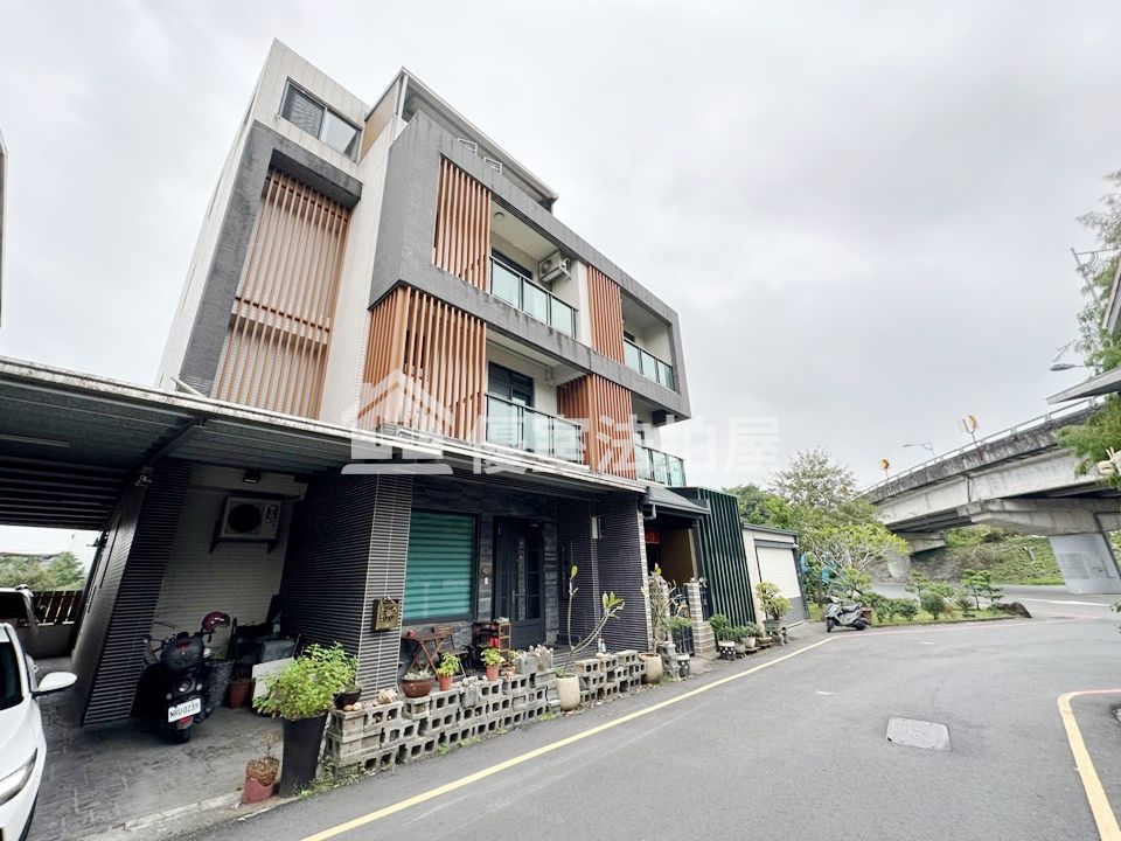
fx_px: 453
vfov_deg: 85.7
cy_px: 420
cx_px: 560
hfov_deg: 102.1
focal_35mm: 14
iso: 40
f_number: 2.2
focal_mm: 2.22
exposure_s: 1/99
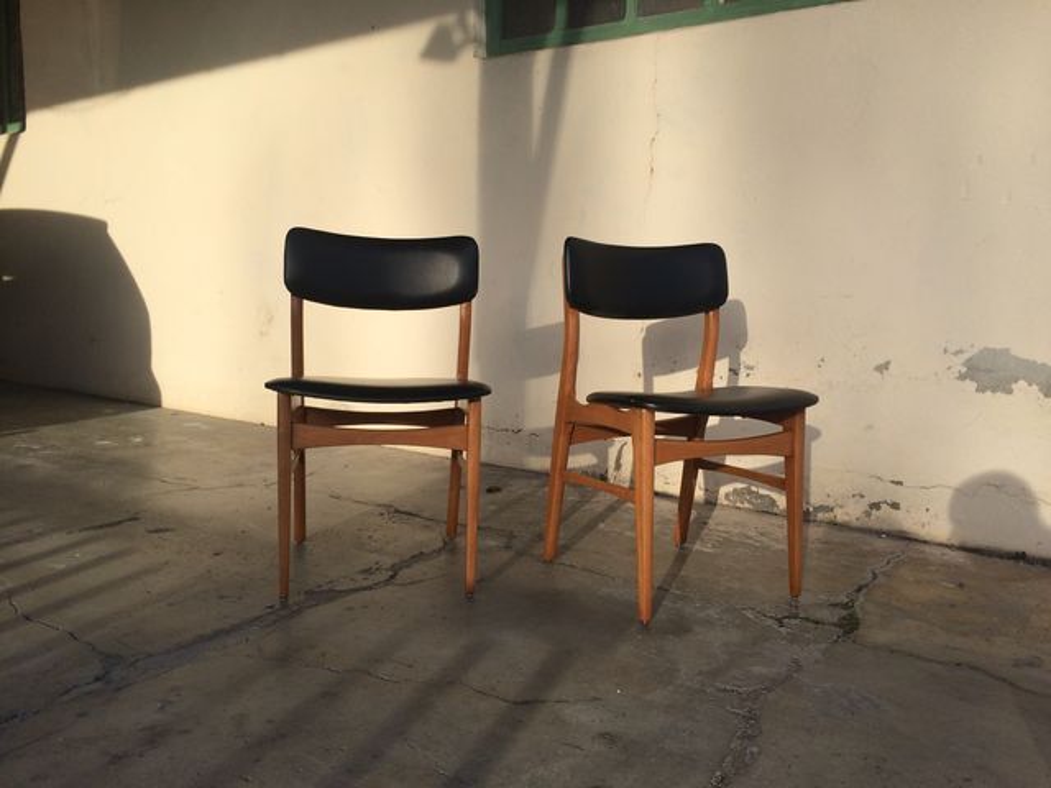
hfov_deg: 61.7
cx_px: 526
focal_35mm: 29
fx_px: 880
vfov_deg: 48.2
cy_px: 394
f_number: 2.2
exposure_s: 1/1244
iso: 32
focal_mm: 4.15
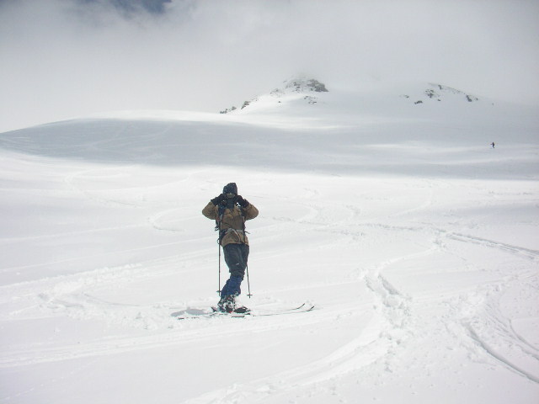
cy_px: 202
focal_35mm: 37
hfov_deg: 50.1
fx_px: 576
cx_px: 270
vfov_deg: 38.7
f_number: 6.9
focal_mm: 5.7
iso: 64
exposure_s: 1/2000
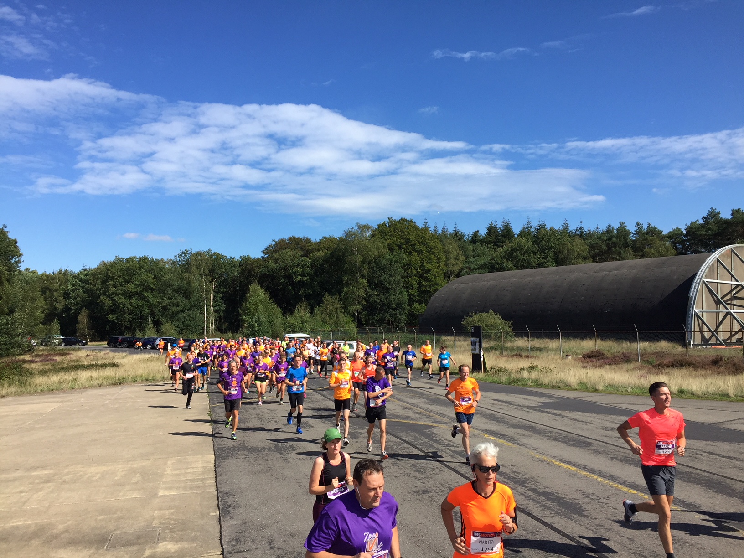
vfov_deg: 48.2
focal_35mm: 29
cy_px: 279
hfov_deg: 61.7
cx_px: 372
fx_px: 623
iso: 32
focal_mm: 4.15
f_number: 2.2
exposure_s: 1/1883
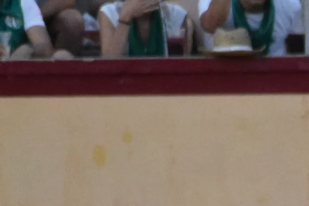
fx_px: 10447
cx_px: 1102
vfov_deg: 1.1
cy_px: 529
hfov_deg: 1.7
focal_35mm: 1217
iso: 1600
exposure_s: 1/250
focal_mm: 102
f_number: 4.8
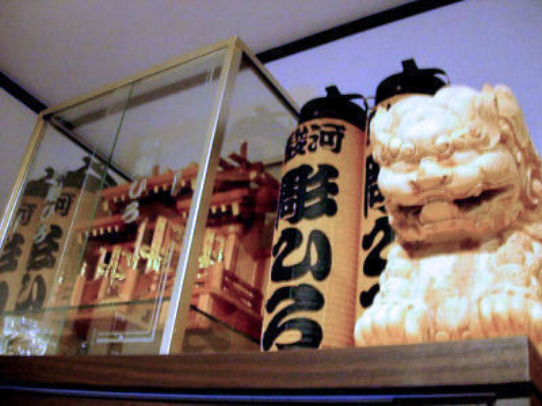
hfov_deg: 49.0
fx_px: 595
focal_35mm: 38
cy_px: 203
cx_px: 271
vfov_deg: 37.7
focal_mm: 7.8
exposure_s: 1/3.8
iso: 200
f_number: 2.8
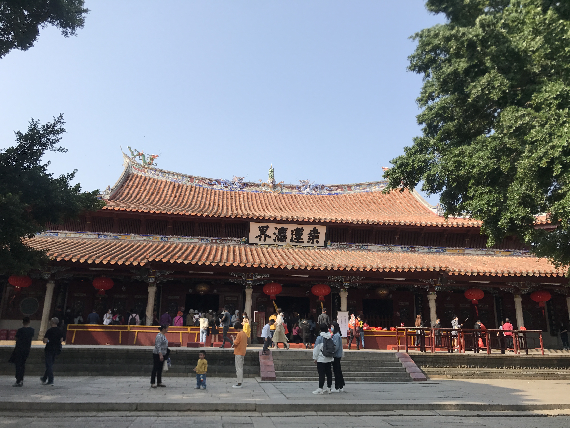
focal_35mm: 28
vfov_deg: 49.7
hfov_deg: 63.4
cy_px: 214
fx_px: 461
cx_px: 285
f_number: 1.8
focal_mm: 3.99
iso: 20
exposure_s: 1/1773
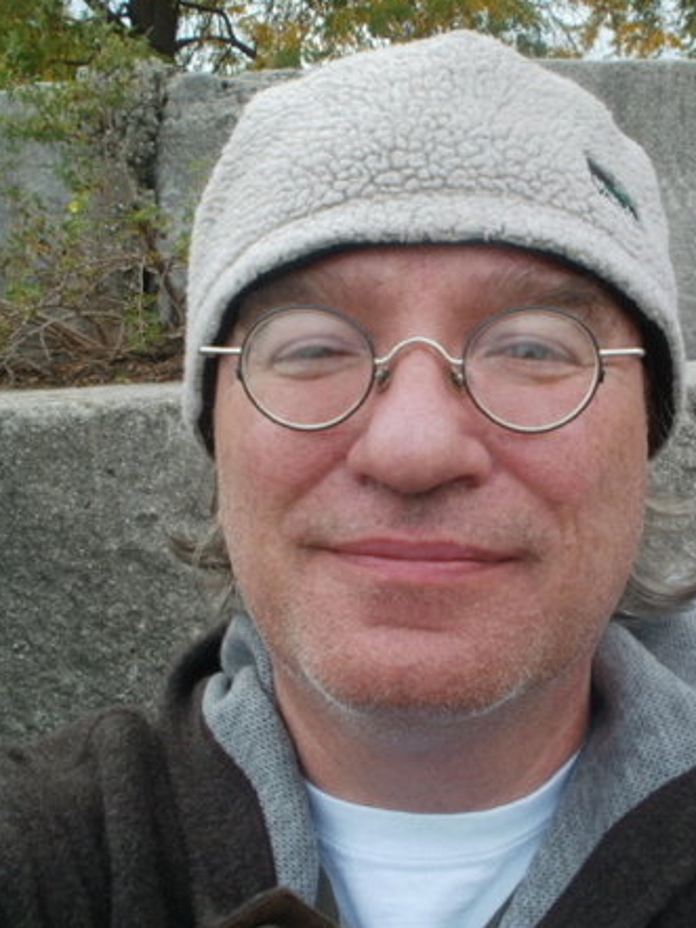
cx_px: 450
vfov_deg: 38.9
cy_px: 461
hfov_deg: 29.5
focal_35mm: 49
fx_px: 1313
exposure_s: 1/125
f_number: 5.6
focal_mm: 6.3
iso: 100
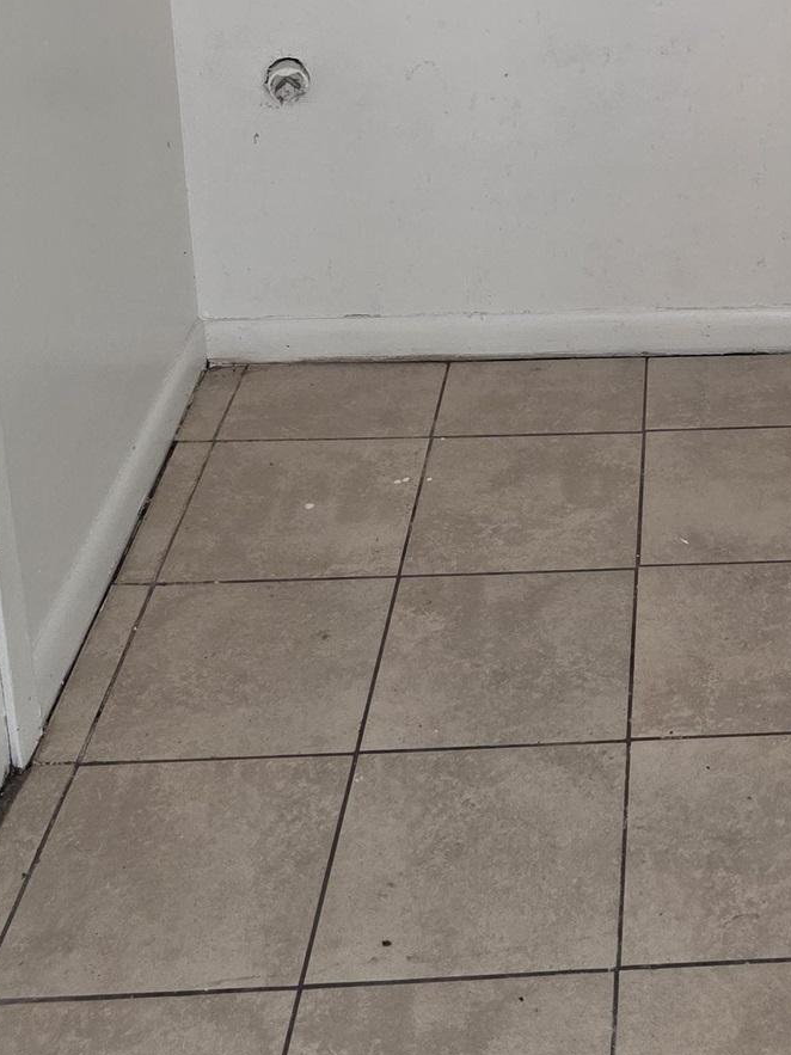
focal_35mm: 60
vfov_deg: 29.3
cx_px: 805
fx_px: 1828
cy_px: -87
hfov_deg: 23.3
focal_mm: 6.3
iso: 200
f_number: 1.7
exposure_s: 1/180
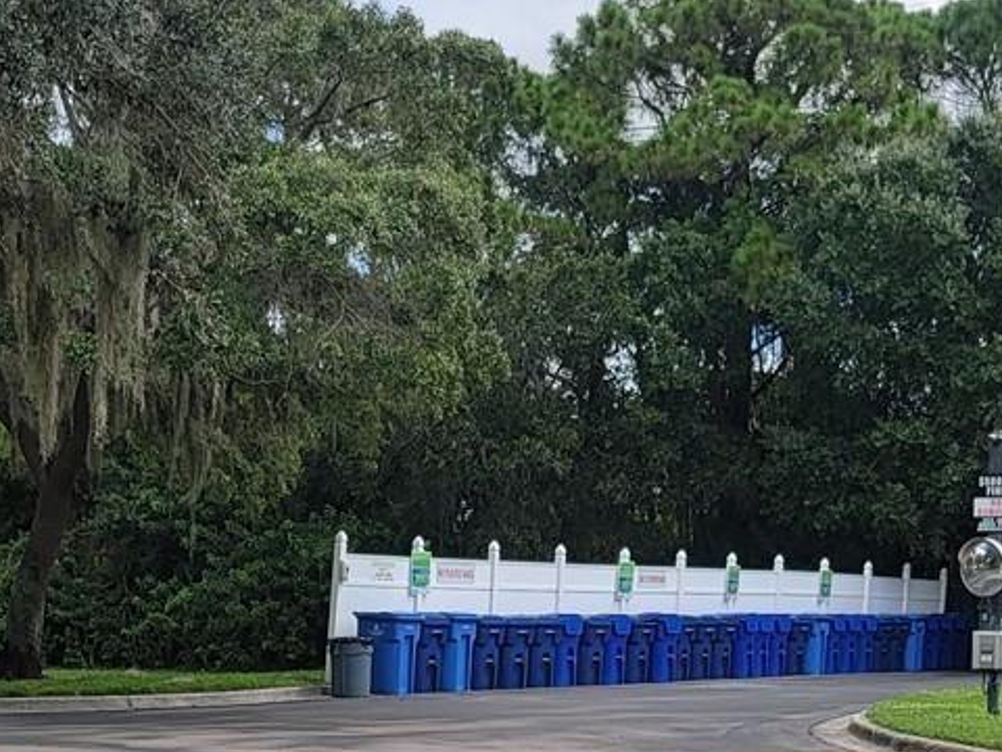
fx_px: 2316
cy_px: 719
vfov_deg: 18.1
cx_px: 559
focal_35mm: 80
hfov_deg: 24.4
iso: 16
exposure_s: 1/601
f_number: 1.8
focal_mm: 6.7
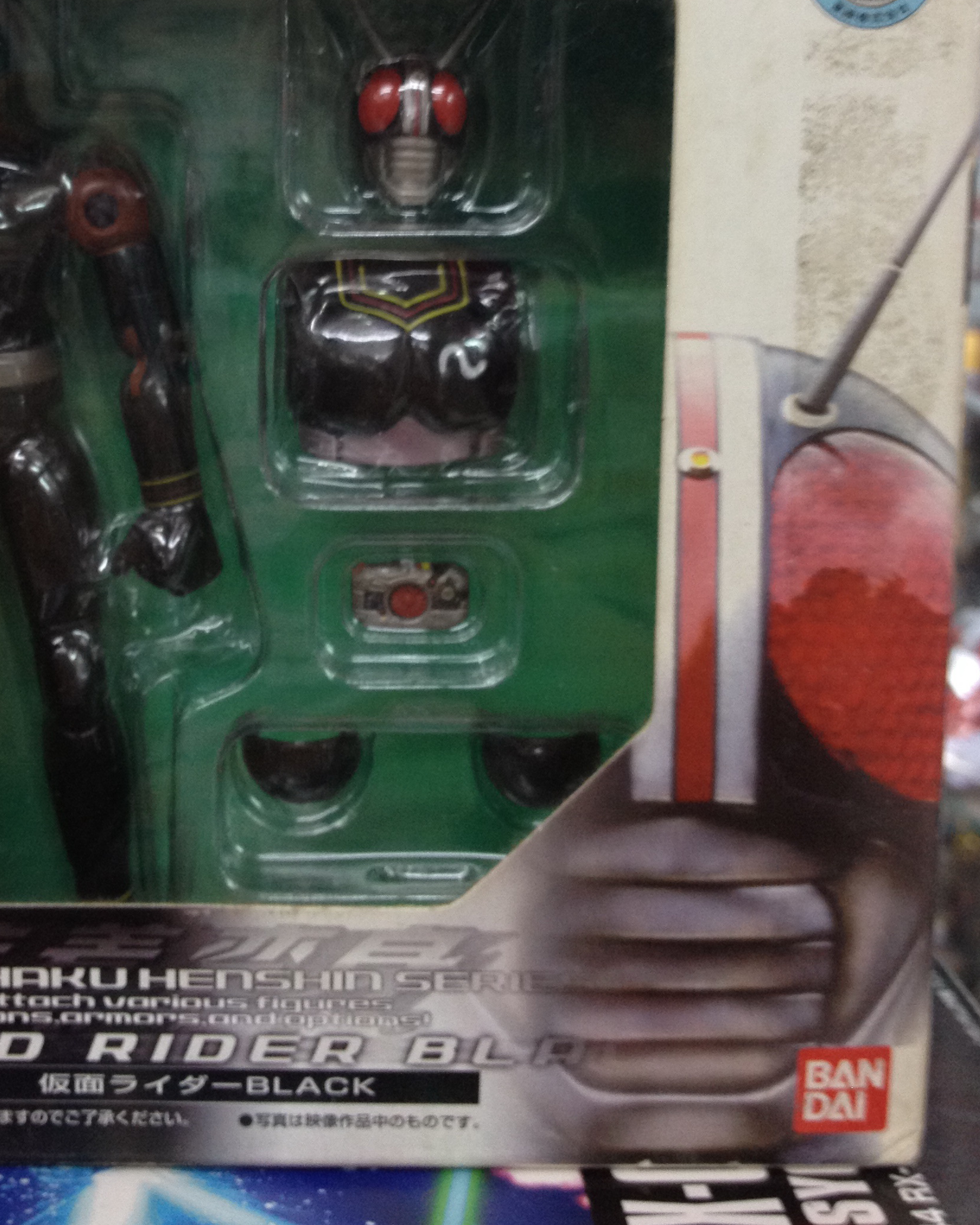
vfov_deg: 34.0
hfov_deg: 27.8
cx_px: 288
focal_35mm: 54
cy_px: 295
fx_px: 1958
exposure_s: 1/20
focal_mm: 4.28
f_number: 2.4
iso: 125
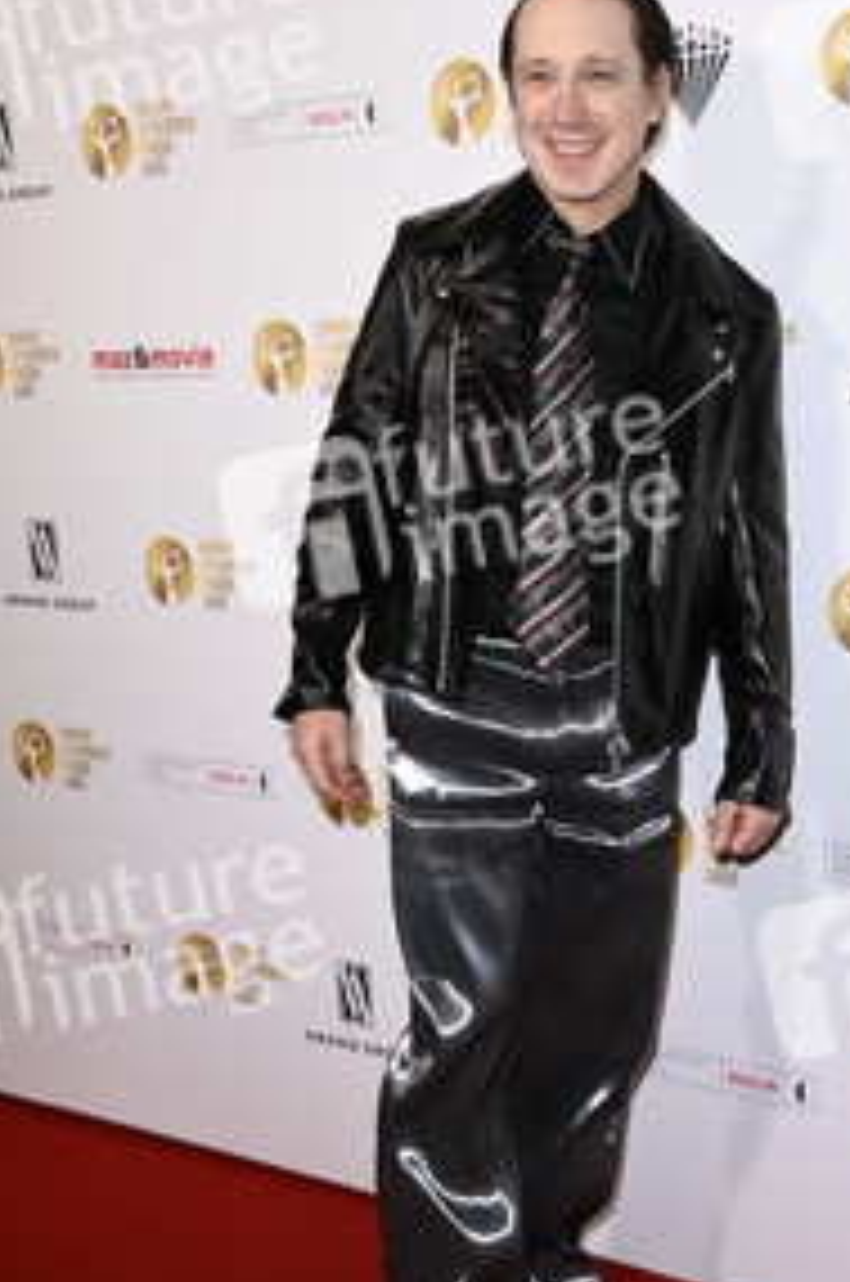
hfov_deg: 22.8
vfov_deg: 33.9
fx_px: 2097
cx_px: 580
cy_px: 729
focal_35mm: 59
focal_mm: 42
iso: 2000
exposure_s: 1/250
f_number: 5.6
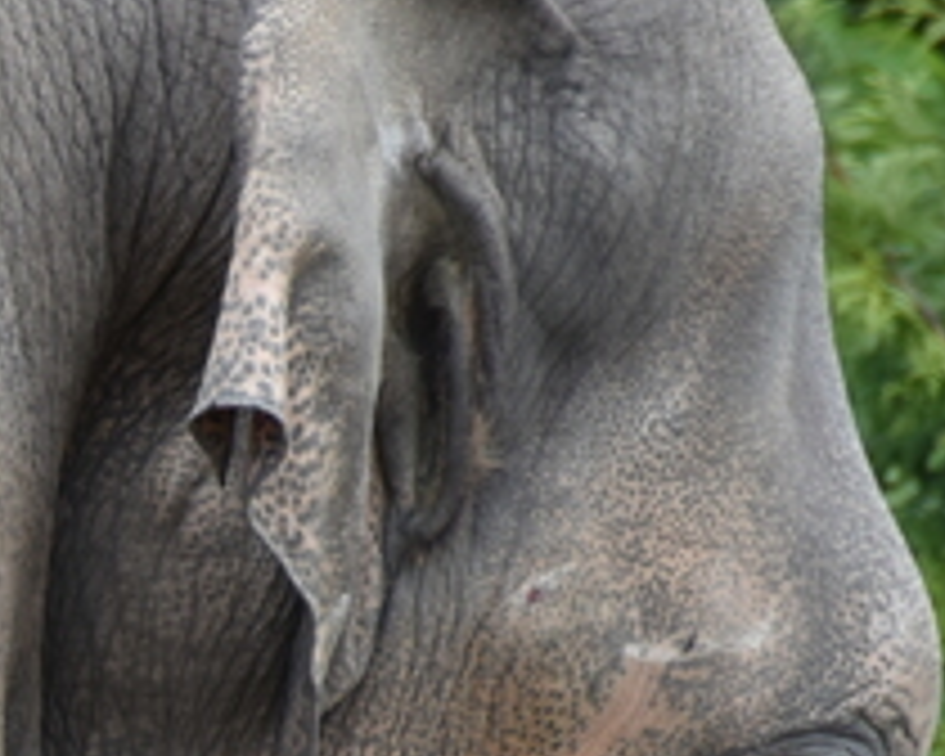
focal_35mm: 1715
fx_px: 47966
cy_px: 958
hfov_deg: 1.1
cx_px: -652
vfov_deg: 0.9
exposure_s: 1/640
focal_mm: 300
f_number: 5.6
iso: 450
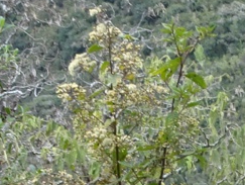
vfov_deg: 9.6
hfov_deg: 12.9
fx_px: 1007
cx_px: 405
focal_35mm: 142
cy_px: 397
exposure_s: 1/125
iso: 80
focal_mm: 4.1
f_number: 3.5
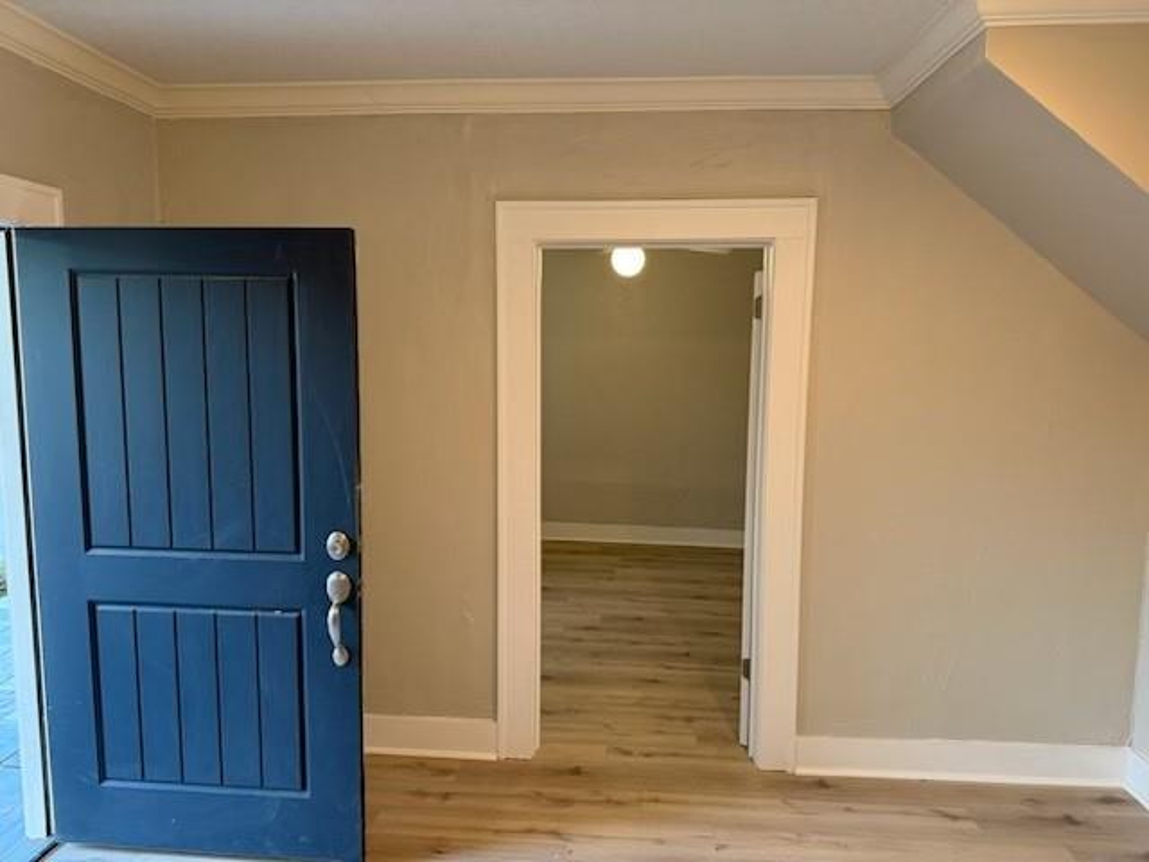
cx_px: 574
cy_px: 431
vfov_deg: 56.8
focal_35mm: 24
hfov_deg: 71.6
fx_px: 797
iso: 250
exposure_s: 1/60
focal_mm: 6.76
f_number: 1.78
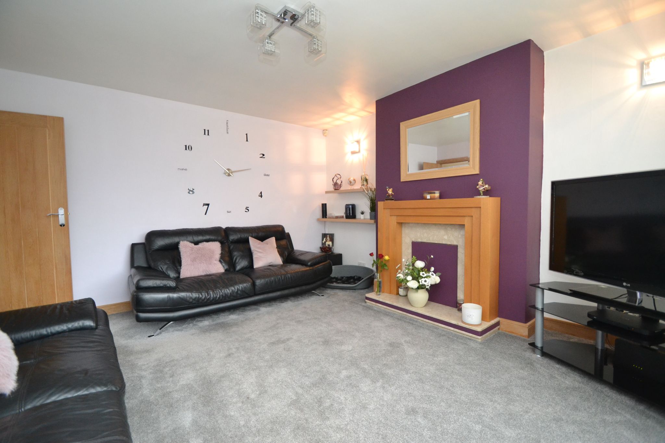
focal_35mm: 15
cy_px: 222
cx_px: 332
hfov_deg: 100.4
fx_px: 277
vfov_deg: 77.3
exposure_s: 1/60
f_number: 3.5
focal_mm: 10
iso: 1800
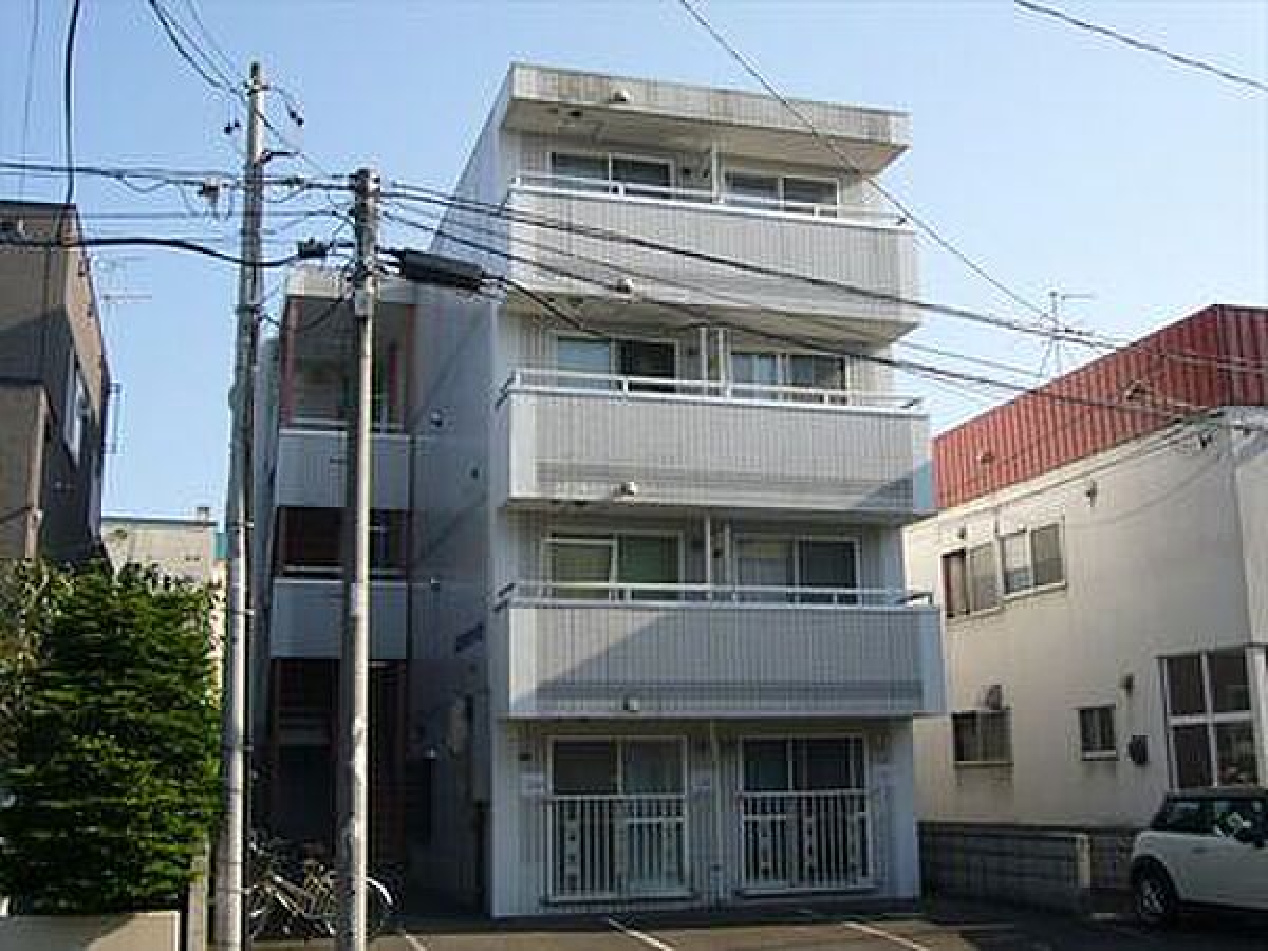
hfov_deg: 47.9
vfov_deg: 36.8
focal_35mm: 39
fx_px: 1429
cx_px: 634
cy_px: 476
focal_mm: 4.6
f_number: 5.6
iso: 80
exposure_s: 1/250
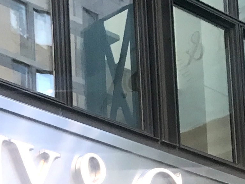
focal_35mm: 148
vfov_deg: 9.3
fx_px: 1047
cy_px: 389
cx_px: -73
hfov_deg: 12.9
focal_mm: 3.99
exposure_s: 1/120
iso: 32
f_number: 1.8
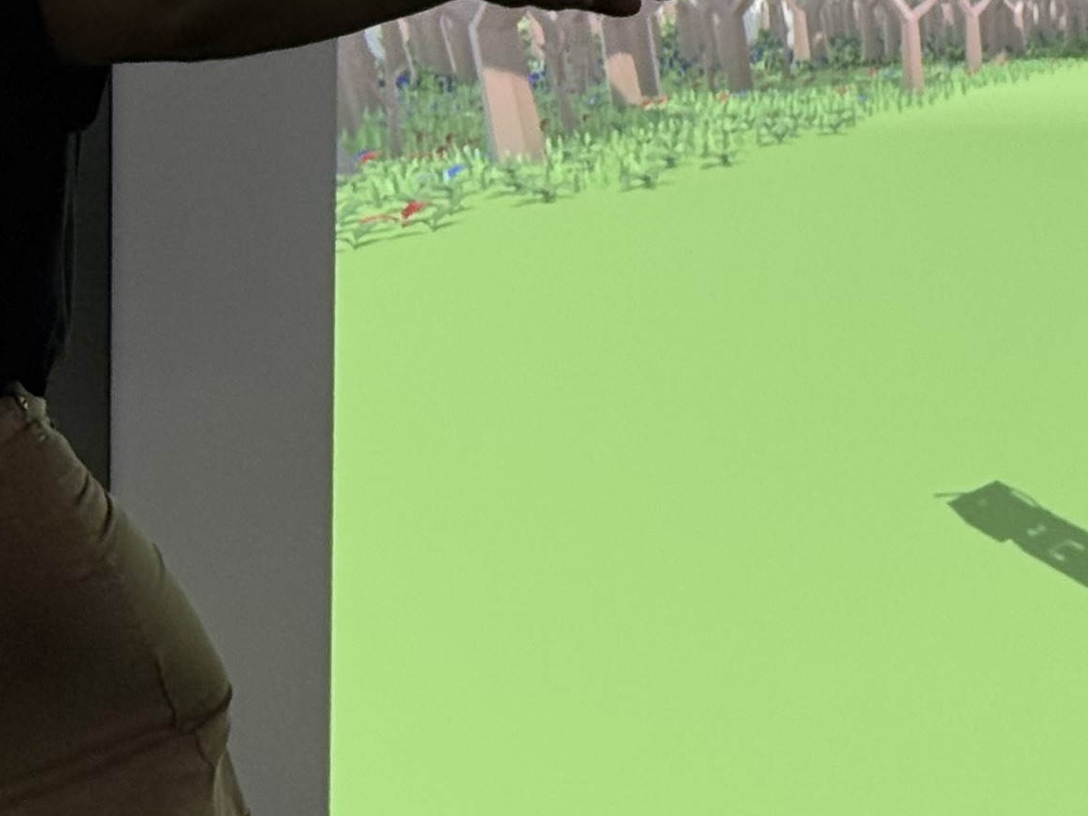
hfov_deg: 11.8
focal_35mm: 168
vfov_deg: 8.8
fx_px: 5280
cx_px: 633
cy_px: 459
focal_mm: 6.76
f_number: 1.78
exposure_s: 1/60
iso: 160
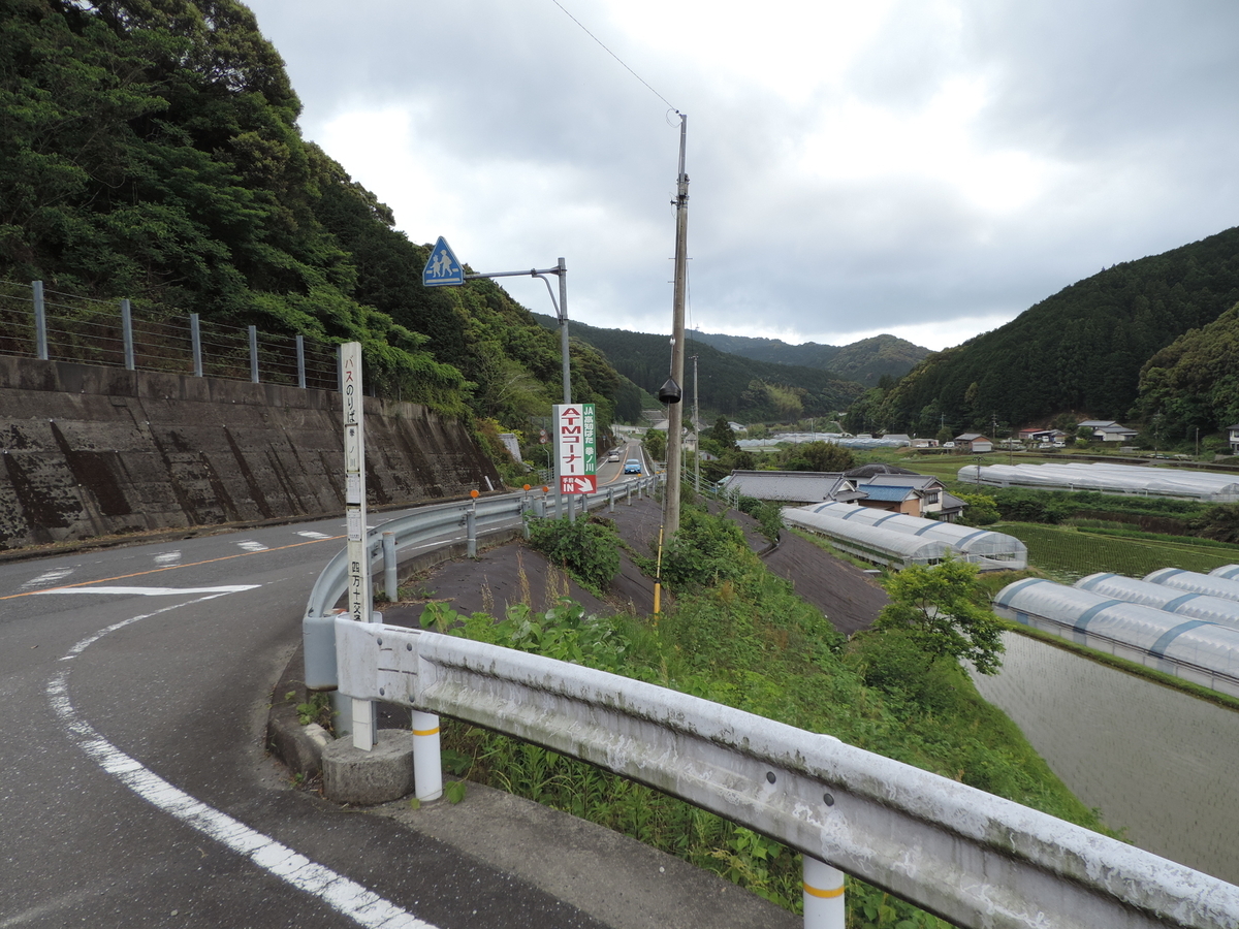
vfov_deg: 56.8
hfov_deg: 71.6
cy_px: 464
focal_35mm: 24
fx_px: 859
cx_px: 620
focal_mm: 4.3
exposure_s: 1/320
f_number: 3
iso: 80
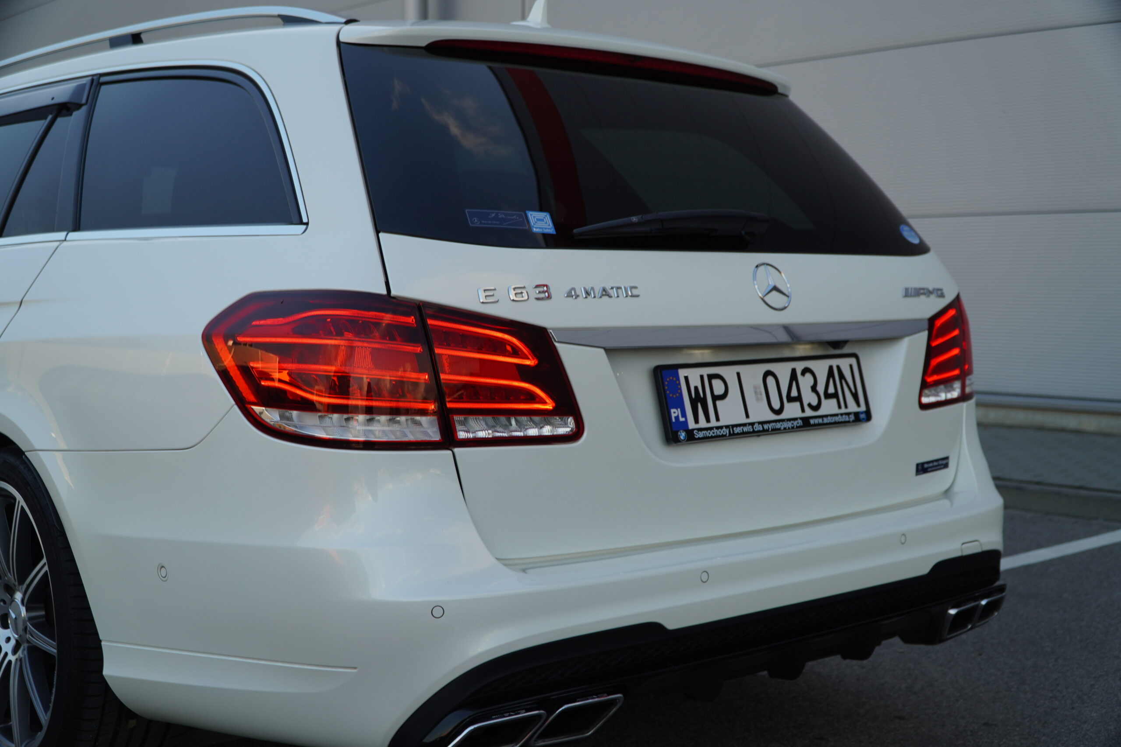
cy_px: 374
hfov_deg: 46.4
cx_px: 560
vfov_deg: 31.9
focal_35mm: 42
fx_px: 1308
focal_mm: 28
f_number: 4
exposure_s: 1/160
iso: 160
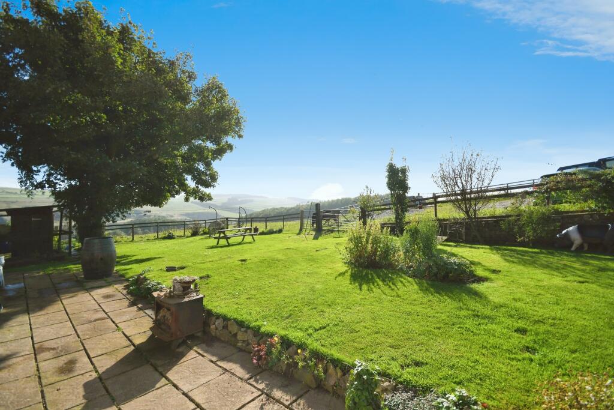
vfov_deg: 77.3
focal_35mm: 15
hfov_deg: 100.4
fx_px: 256
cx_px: 307
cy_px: 205
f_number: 8
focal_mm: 10
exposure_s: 1/1250
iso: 400
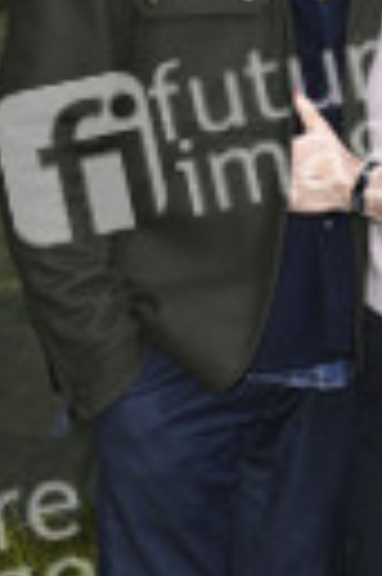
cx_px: 355
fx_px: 2745
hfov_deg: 7.9
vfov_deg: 12.0
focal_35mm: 172
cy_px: 364
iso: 640
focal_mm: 55
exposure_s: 1/250
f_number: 5.6
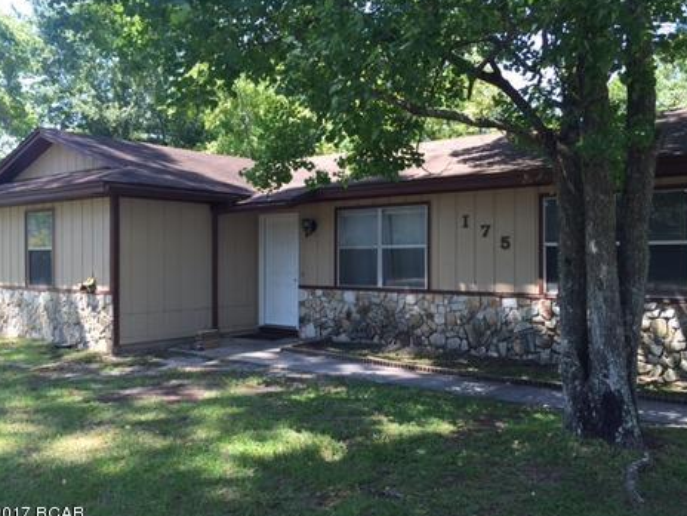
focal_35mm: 32
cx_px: 348
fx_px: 635
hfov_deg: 56.8
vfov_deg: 44.2
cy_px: 254
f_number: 2.2
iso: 32
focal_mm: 4.15
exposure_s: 1/196
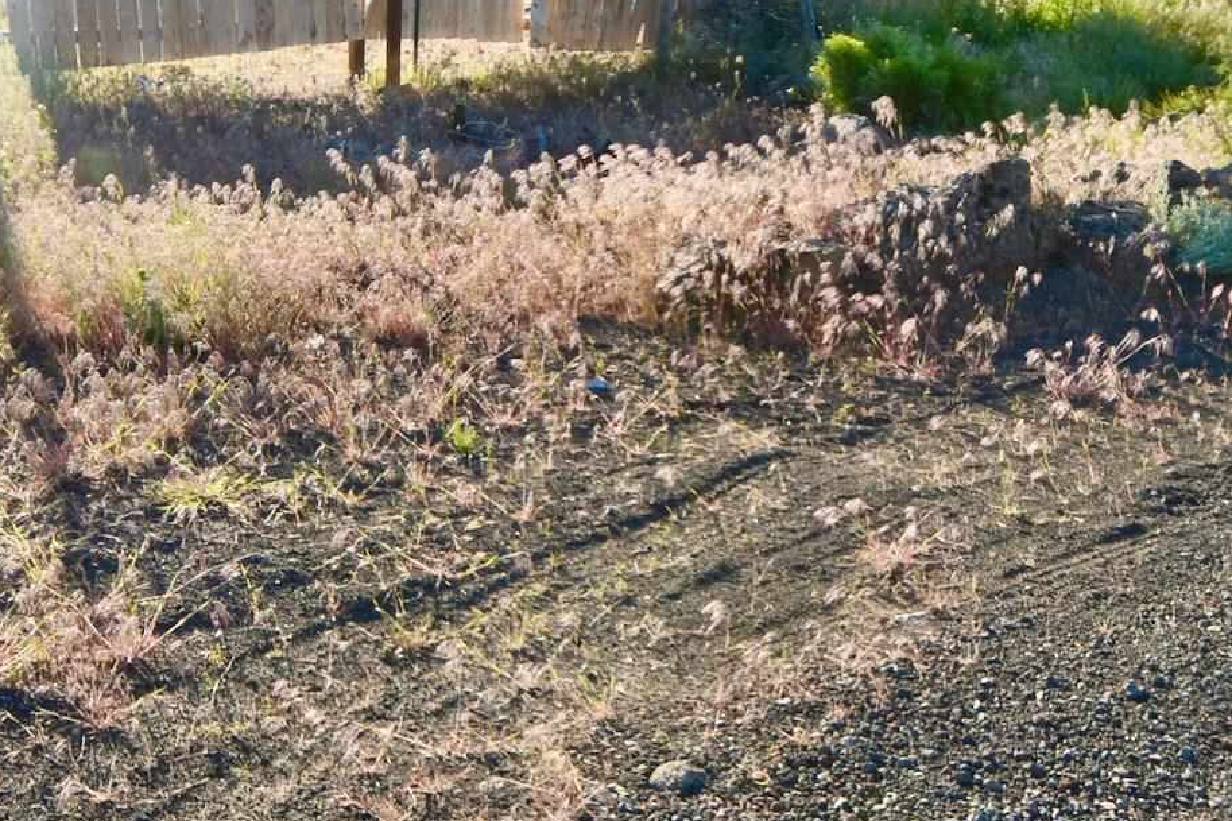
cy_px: 379
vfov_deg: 25.3
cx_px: 620
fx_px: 1826
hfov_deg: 37.3
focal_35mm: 53
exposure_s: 1/250
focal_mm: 13
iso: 200
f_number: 8
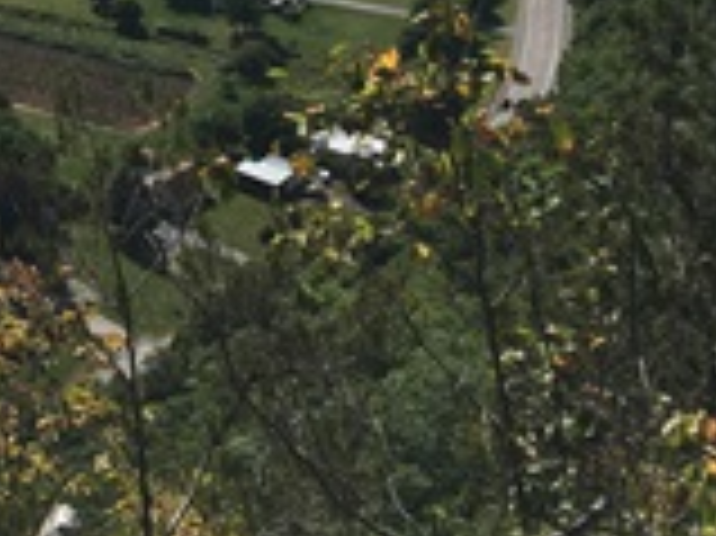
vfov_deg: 16.6
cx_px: 41
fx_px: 1695
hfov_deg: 23.1
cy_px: -218
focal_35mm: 82
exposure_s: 1/2481
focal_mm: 4.15
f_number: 2.2
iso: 25
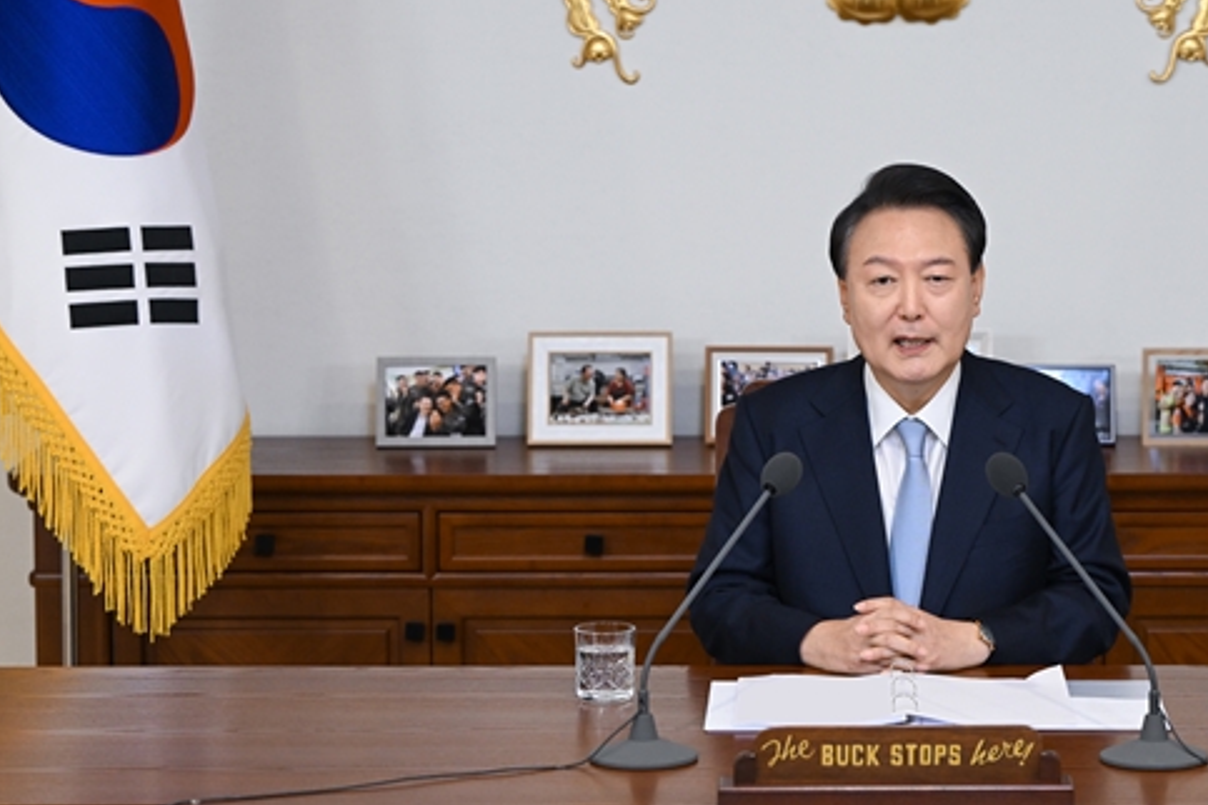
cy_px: 220
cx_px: 898
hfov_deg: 15.8
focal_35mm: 129
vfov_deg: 10.6
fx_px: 4328
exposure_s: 1/400
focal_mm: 83
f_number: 3.5
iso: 1600
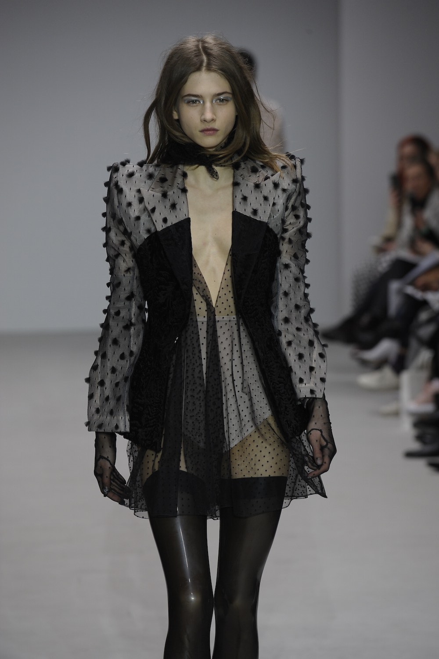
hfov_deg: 6.9
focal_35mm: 200
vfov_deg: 10.3
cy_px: 330
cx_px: 220
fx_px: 3663
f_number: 5
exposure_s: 1/500
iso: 1000
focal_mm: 200
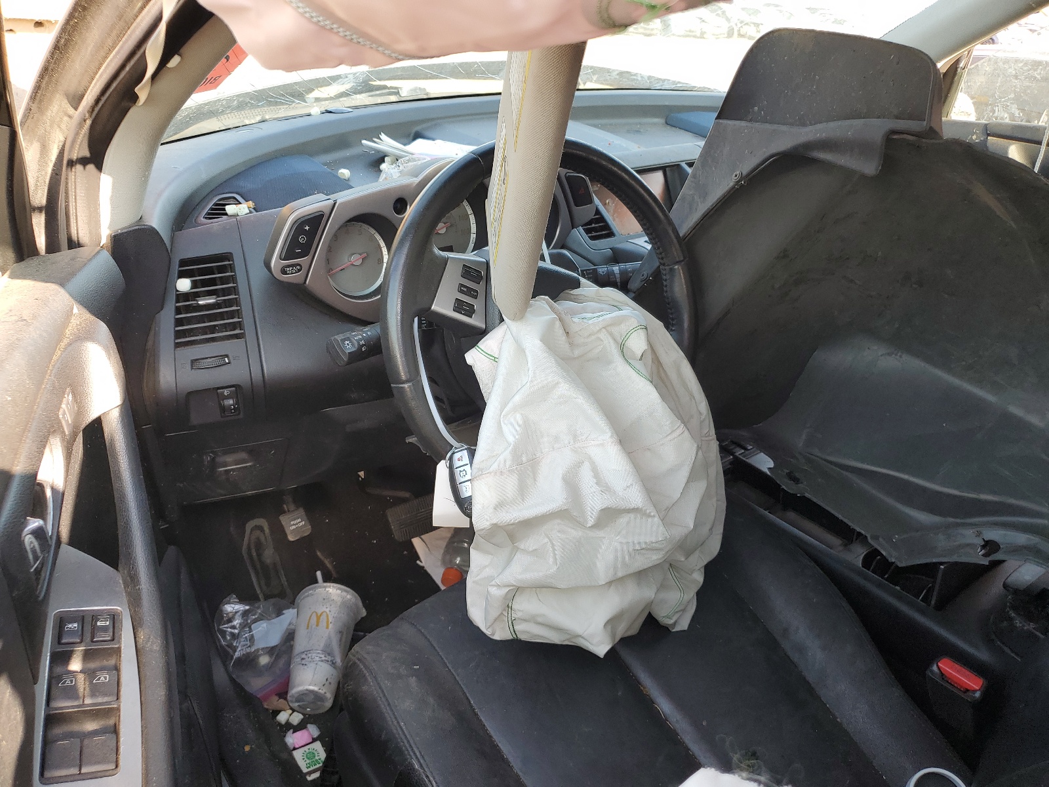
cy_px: 394
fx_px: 788
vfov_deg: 53.1
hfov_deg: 67.3
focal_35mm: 26
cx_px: 524
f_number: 1.5
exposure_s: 1/196
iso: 50
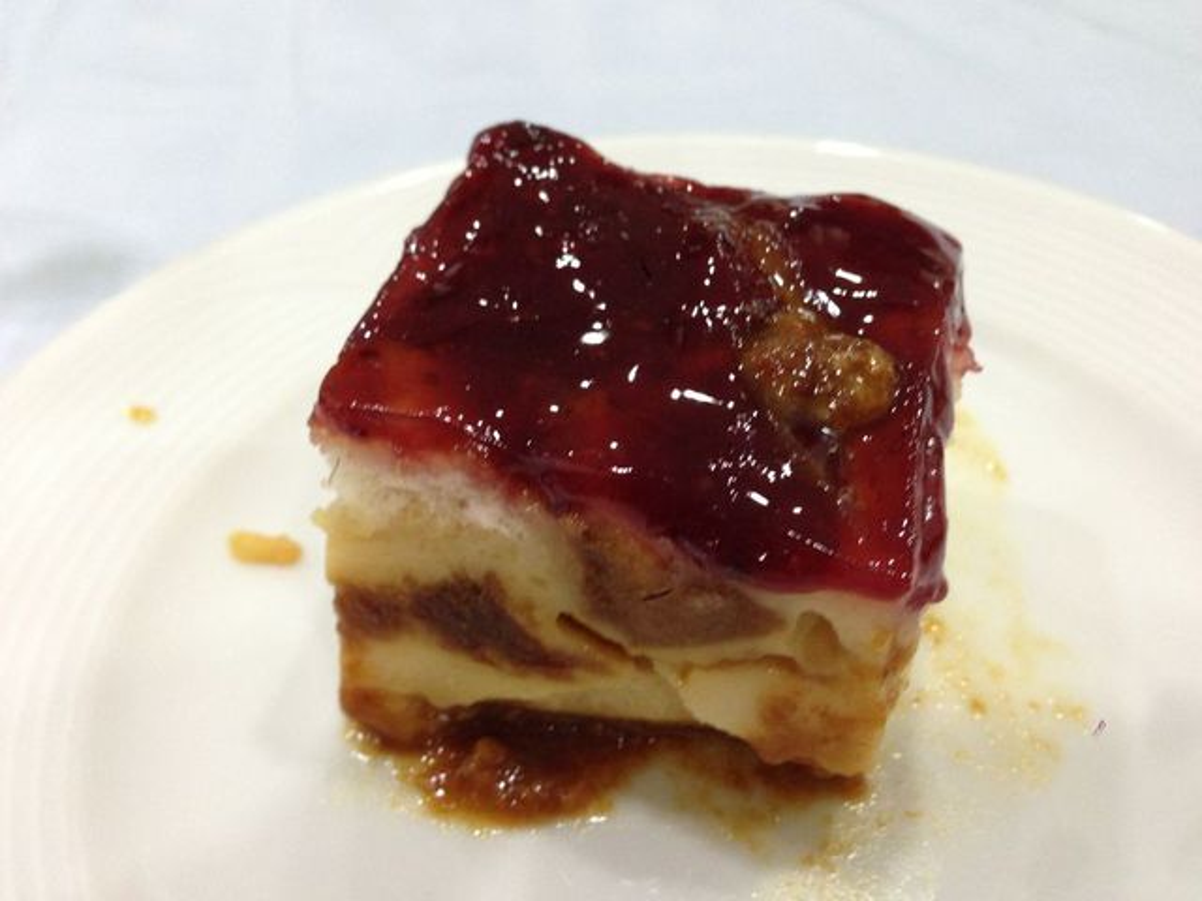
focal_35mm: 33
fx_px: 1146
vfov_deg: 42.9
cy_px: 450
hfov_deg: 55.4
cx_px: 601
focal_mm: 4.13
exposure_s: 1/20
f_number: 2.4
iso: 250
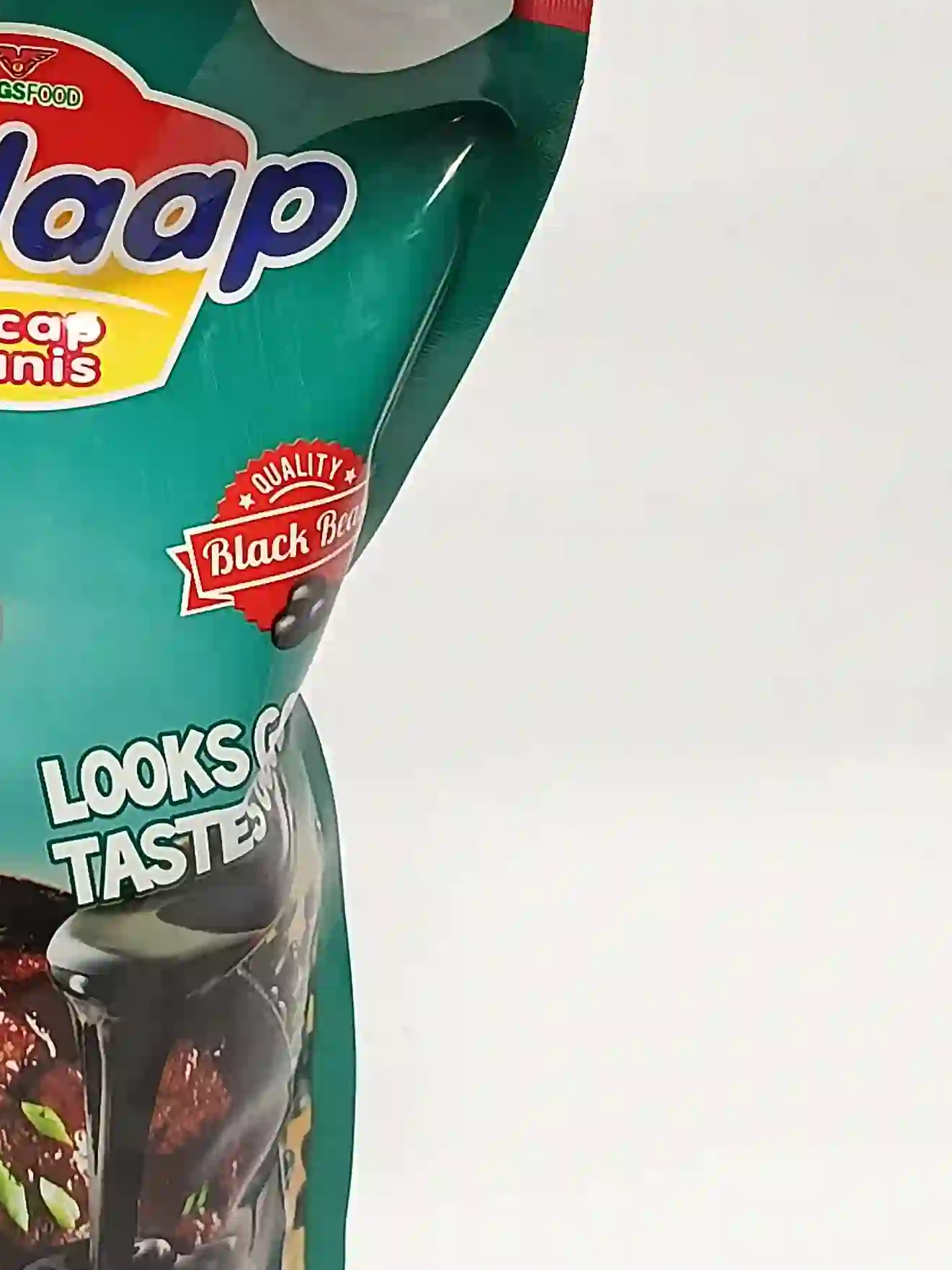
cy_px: 410
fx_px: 3081
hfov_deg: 17.1
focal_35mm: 84
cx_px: -26
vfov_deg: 23.2
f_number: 1.7
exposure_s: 1/100
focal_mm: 5.24
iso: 480
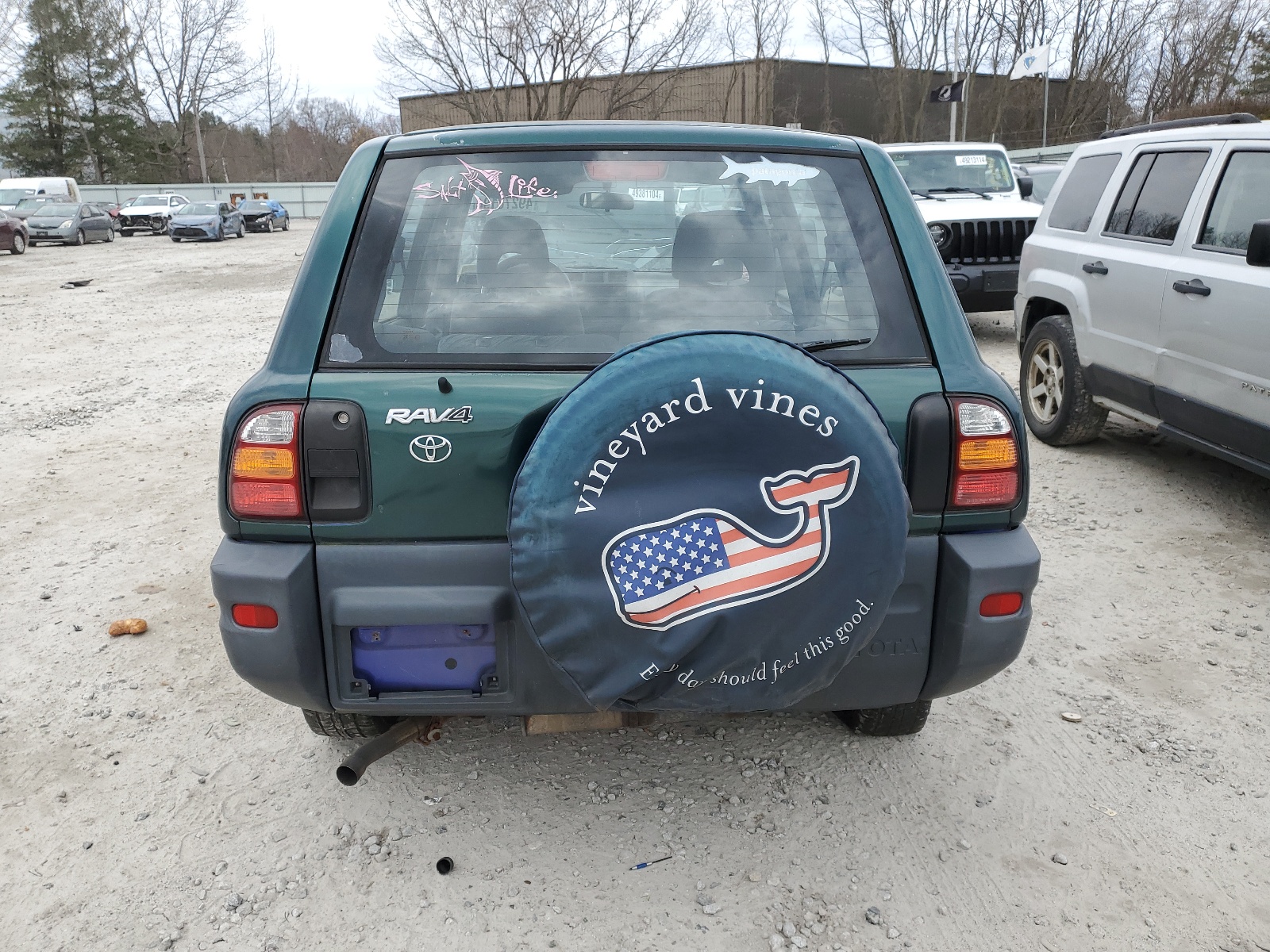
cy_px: 476
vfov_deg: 53.1
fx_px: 954
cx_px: 635
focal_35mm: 26
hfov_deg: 67.3
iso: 50
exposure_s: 1/1429
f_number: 1.5
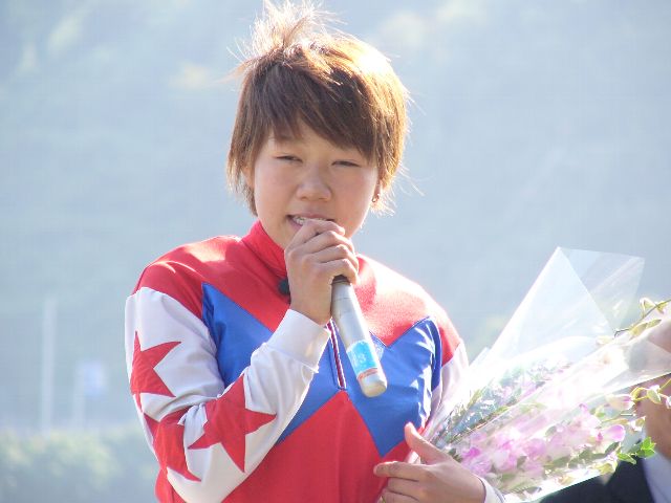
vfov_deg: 4.2
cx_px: 336
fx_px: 6862
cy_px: 252
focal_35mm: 354
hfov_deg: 5.6
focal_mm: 58.9
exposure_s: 1/160
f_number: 4
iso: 50
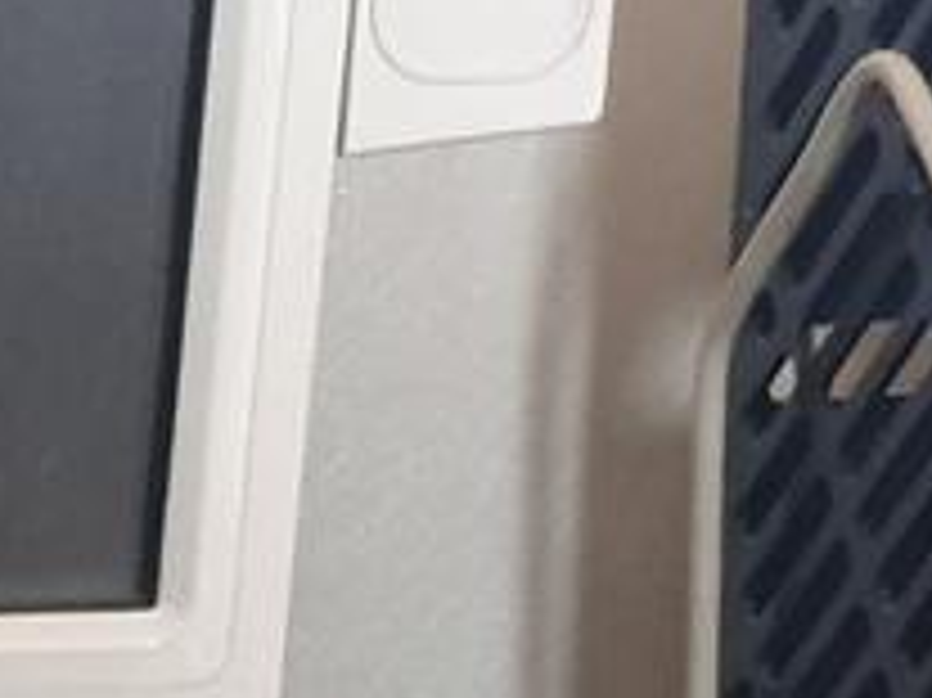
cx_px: -1256
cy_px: 842
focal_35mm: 161
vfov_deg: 9.1
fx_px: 4332
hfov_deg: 10.6
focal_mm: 4.32
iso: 500
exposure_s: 1/12
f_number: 1.5
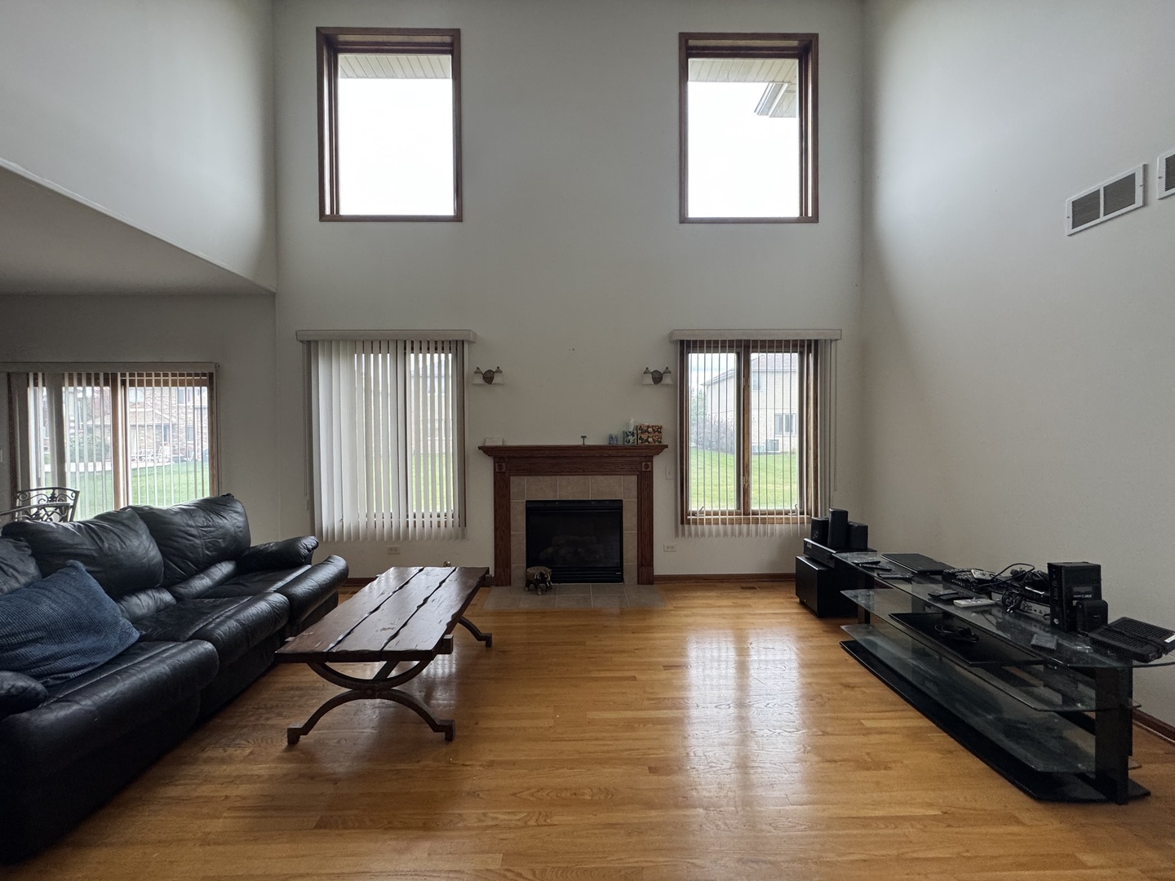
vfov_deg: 85.7
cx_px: 588
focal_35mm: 14
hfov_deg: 102.1
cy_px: 440
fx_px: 475
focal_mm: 2.22
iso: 200
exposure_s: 1/99
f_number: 2.2
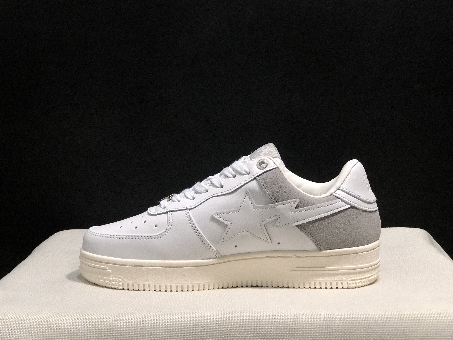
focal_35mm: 58
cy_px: 170
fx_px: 759
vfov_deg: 25.2
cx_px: 229
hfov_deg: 33.2
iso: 64
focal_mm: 6.6
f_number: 2.8
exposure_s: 1/30
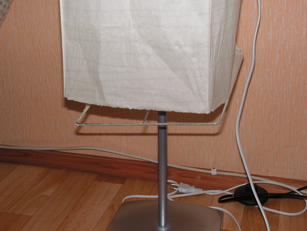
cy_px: 116
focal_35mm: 57
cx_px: 154
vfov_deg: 25.7
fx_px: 506
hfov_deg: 33.8
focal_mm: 9.6
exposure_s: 1/1250
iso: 100
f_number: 3.3
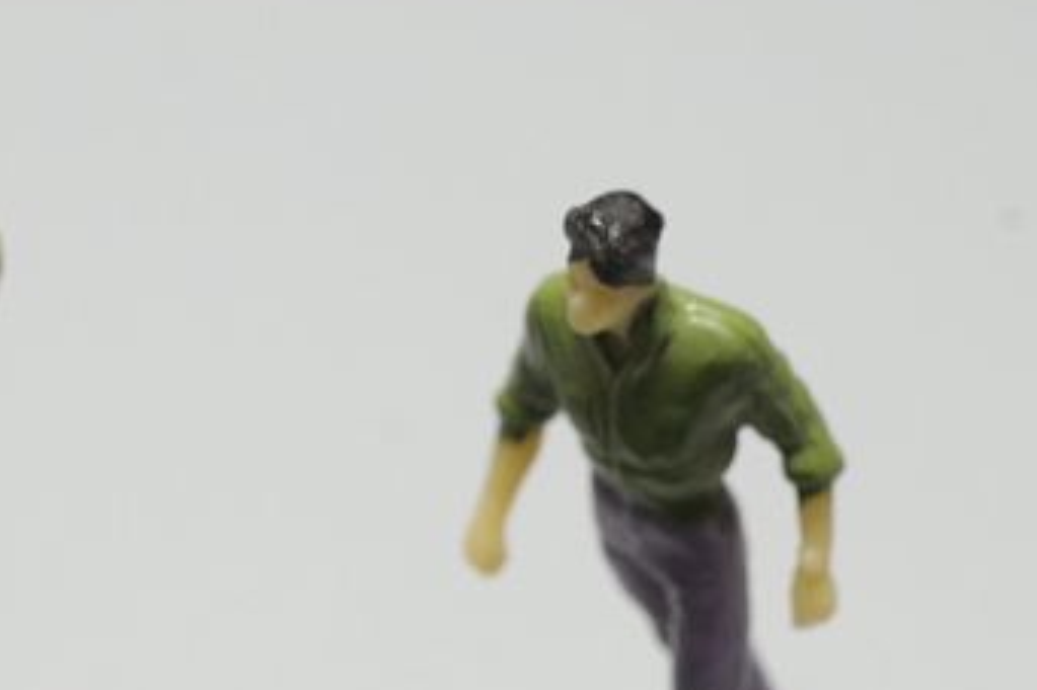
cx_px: 113
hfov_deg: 11.6
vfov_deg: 7.6
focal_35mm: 176
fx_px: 5067
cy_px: 1173
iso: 1600
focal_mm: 50
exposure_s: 1/100
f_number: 10
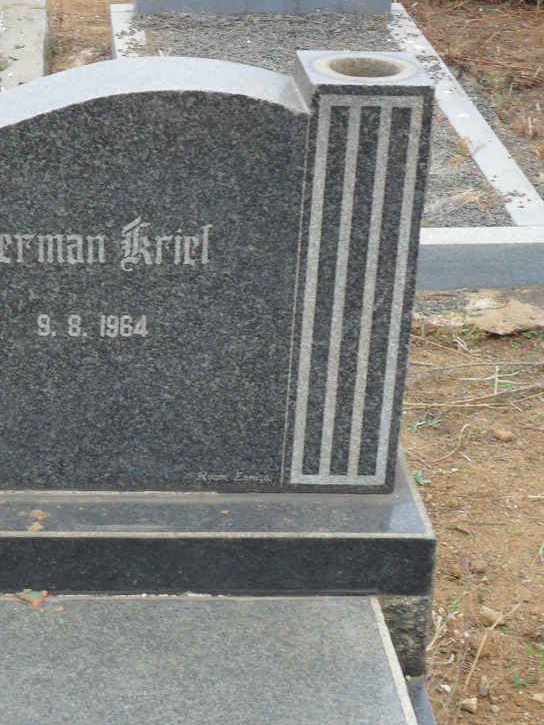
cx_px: 88
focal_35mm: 86
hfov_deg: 17.0
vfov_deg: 22.8
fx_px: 1803
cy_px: 376
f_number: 5
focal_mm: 9.3
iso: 100
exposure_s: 1/125
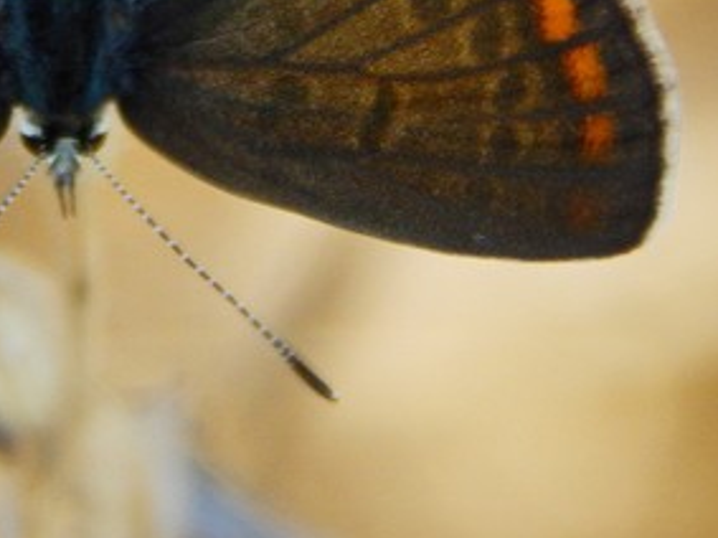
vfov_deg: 2.5
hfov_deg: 3.4
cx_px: 71
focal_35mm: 591
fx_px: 12253
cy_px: -119
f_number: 5.4
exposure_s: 1/250
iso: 280
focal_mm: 37.1
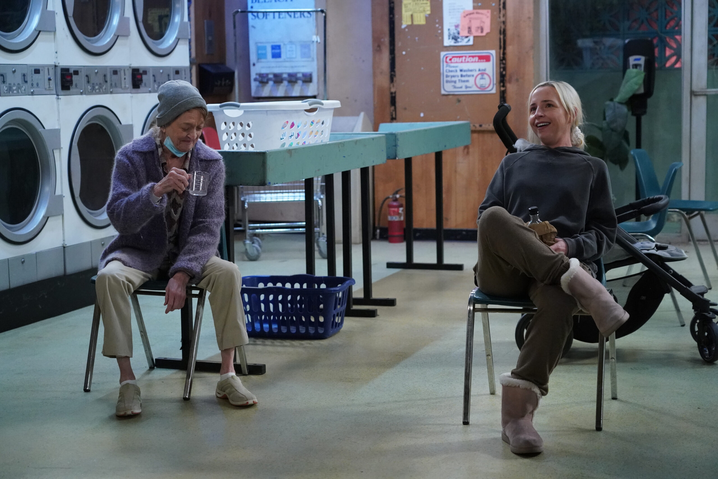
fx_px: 1296
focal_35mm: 65
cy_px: 240
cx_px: 359
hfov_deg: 31.0
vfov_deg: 20.9
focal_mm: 65
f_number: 4
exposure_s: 1/160
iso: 8000
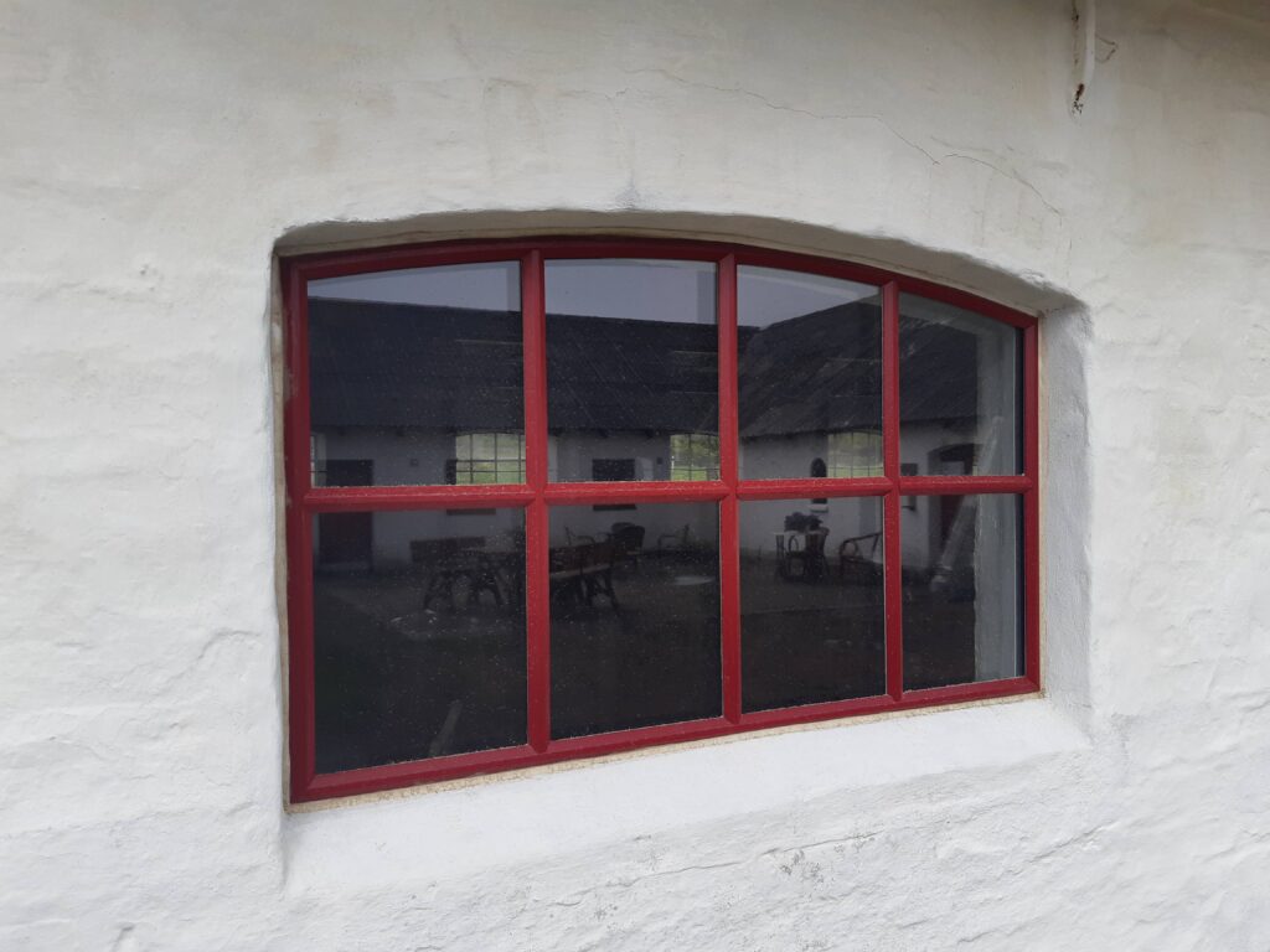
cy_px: 476
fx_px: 954
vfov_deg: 53.1
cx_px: 635
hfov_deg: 67.3
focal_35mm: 26
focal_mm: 3.93
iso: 40
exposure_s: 1/2105
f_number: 1.7
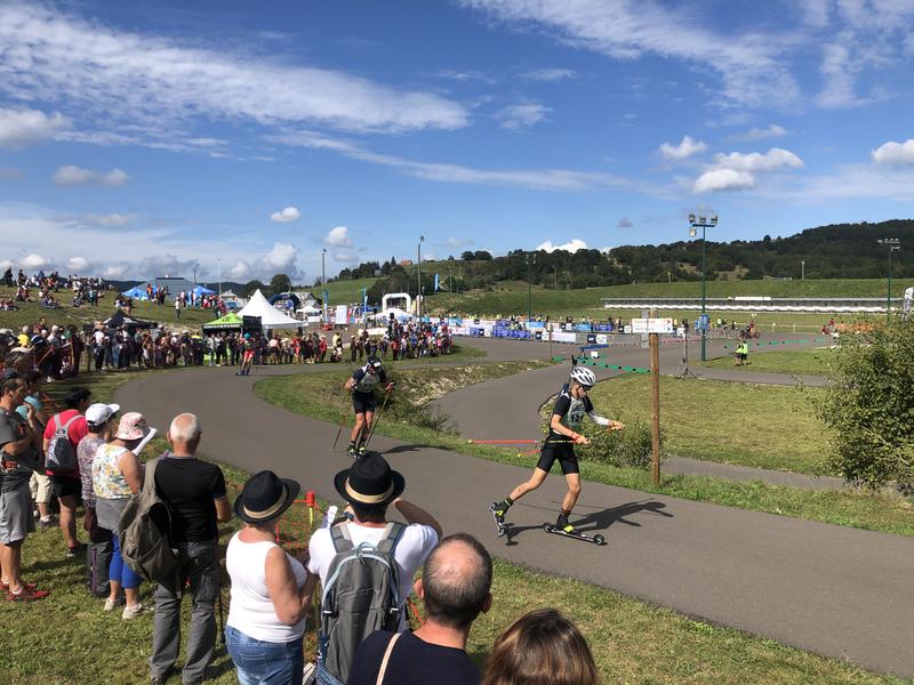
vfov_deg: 49.7
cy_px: 342
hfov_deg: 63.4
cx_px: 457
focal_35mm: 28
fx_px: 739
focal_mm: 4
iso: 20
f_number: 1.8
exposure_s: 1/2667
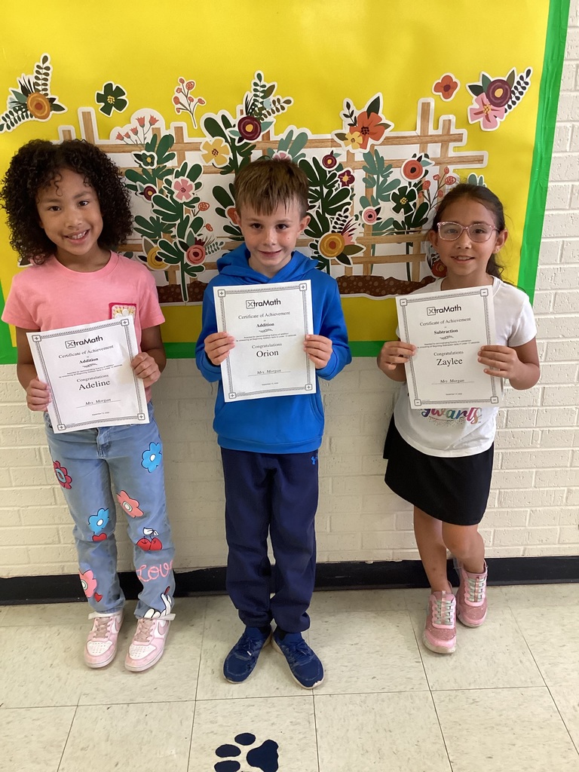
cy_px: 386
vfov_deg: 58.4
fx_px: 691
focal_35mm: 31
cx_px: 290
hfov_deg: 45.4
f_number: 2.4
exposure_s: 1/60
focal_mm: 3.3
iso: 160
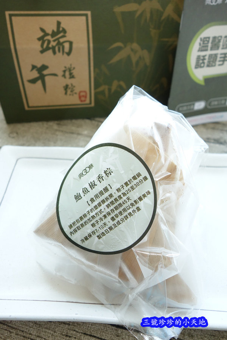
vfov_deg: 65.5
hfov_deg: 46.4
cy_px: 170
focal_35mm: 28
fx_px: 265
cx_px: 114
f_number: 4.5
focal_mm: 10.4
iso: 640
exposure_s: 1/125
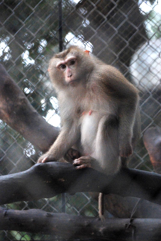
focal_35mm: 202
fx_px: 1355
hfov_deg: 6.8
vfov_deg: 10.1
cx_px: 80
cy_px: 120
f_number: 4.2
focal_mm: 135
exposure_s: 1/160
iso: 1600
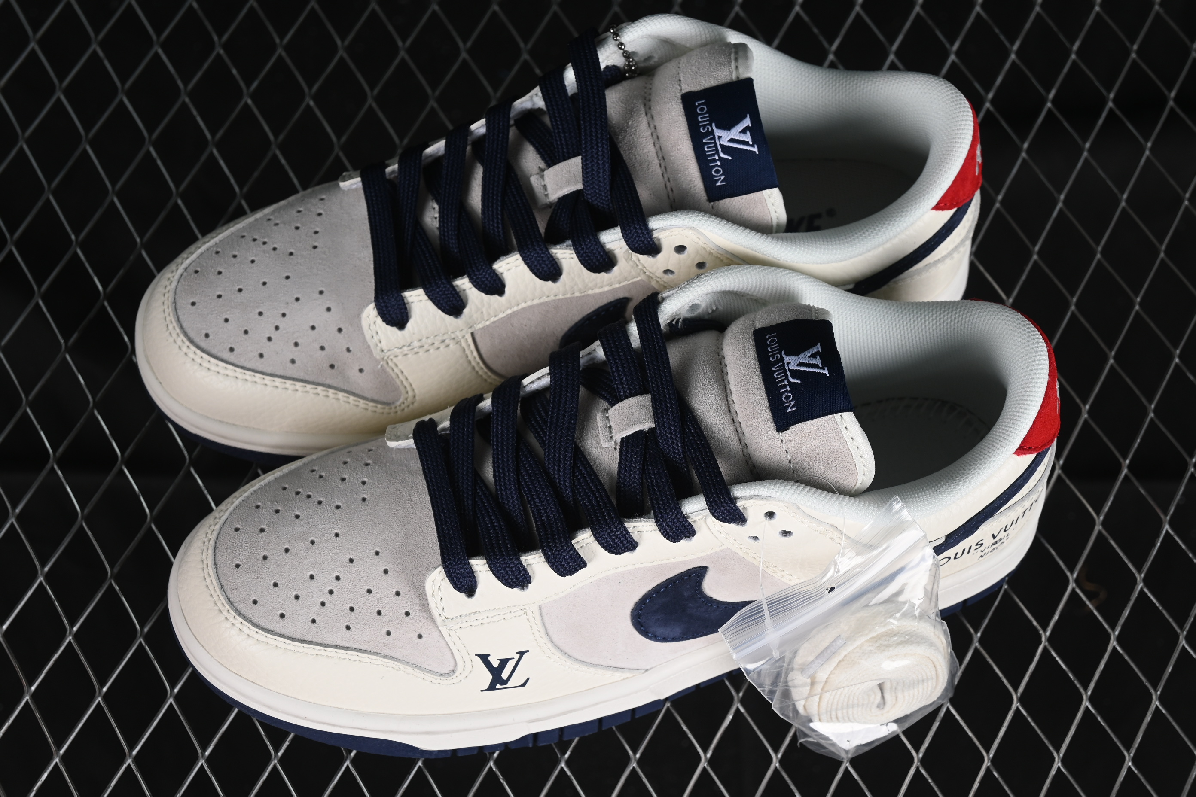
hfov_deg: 27.0
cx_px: 598
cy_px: 398
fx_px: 2491
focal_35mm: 75
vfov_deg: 18.2
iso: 160
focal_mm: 50
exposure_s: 1/80
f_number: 7.1
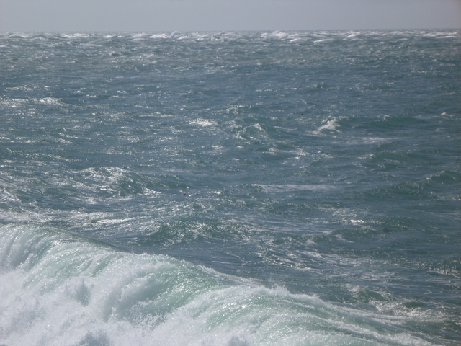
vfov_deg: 11.6
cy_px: 173
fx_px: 1705
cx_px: 230
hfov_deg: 15.4
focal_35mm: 128
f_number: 5.9
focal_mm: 22.8
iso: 100
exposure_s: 1/1000
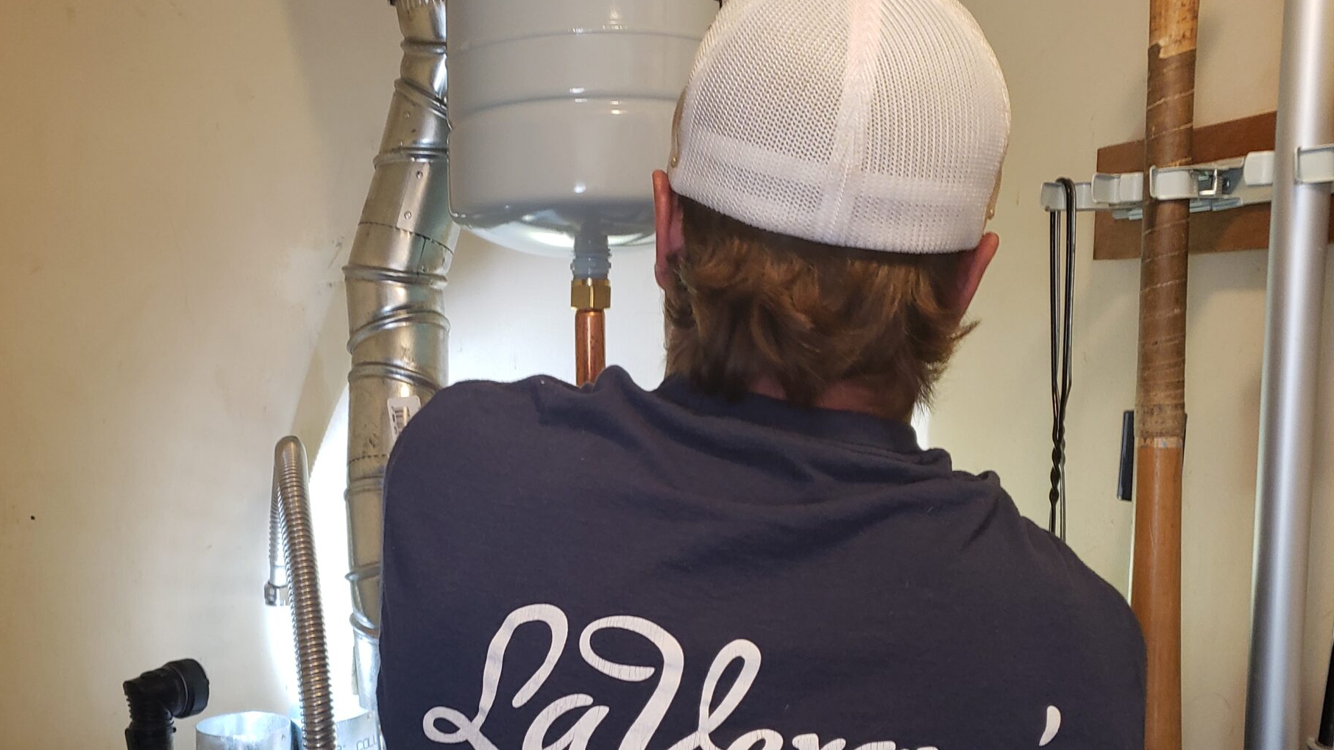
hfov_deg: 50.2
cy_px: 498
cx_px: 539
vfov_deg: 29.5
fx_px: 1415
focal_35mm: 40
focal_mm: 4.3
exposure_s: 1/60
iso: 125
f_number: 1.5
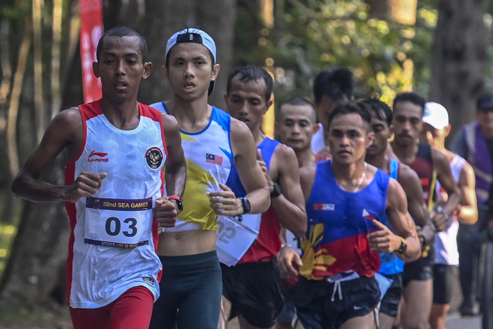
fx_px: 2533
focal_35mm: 185
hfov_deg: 11.1
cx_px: 246
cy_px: 164
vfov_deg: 7.4
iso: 2500
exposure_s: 1/320
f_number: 5.6
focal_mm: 185
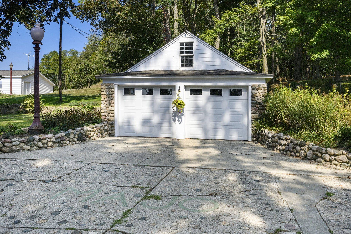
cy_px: 117
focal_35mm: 30
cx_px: 176
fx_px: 292
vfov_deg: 43.6
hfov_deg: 61.9
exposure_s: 1/3200
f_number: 8
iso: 400
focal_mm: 30
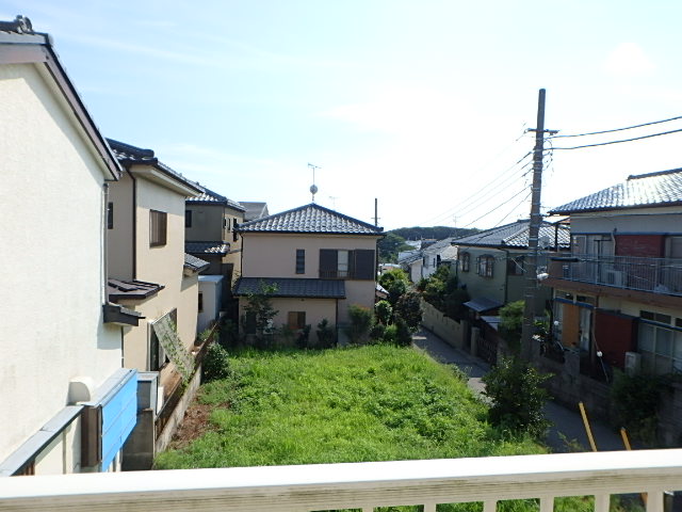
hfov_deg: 73.9
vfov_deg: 58.9
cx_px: 341
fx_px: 453
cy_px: 256
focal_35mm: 23
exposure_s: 1/800
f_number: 3.8
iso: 125
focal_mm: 4
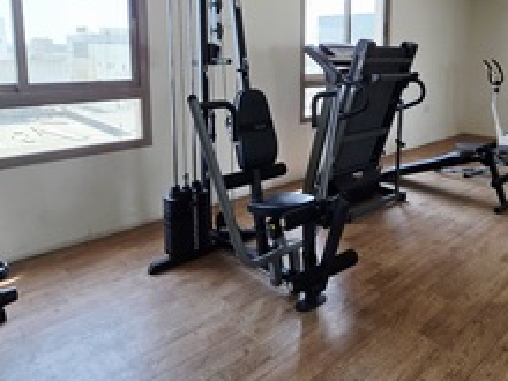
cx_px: 359
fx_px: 396
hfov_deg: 62.8
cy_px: 107
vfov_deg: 49.8
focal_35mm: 27
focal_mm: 2.2
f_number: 1.9
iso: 80
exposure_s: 1/101
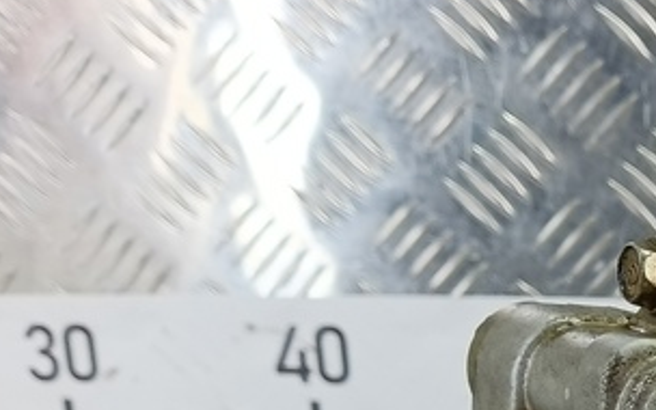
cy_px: 762
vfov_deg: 14.0
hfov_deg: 21.3
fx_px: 1466
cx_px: 982
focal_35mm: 82
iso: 87
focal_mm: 4.11
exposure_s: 1/50
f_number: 1.6
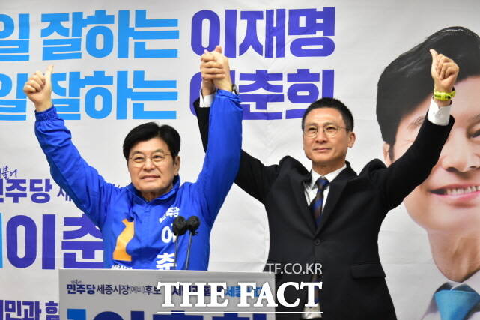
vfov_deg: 11.4
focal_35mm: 120
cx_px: 240
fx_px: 1599
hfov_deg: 17.1
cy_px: 160
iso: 2000
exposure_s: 1/320
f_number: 4.5
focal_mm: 80
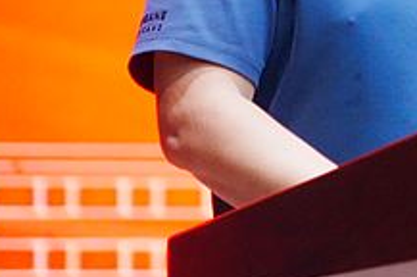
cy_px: -94
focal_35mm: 672
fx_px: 7772
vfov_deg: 2.0
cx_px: 586
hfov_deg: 3.1
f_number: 6.3
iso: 8000
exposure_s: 1/100
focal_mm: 208
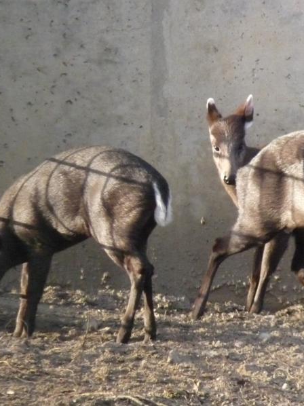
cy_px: 203
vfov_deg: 2.2
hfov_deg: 1.7
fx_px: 10335
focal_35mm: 882
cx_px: 244
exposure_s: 1/320
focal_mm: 84.8
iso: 800
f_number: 4.4
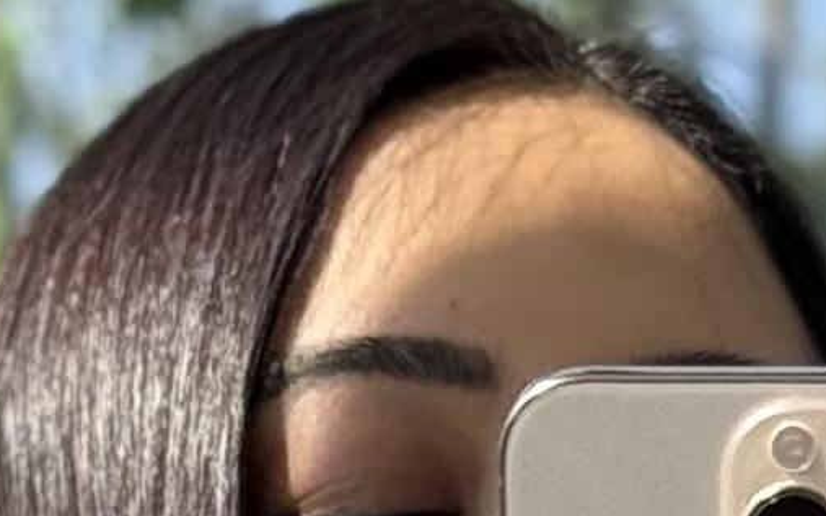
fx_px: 9118
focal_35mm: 405
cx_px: 798
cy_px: 2733
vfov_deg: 3.0
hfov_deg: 5.2
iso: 80
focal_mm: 6.76
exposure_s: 1/819
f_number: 1.78
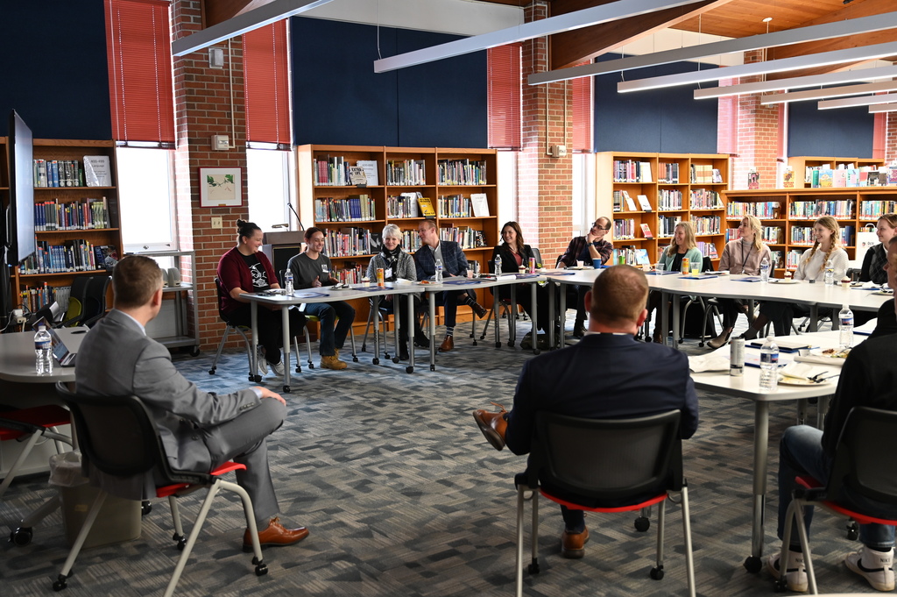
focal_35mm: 36
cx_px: 448
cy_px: 298
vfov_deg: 36.8
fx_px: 896
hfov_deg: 53.2
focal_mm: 36
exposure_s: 1/125
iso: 1000
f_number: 4
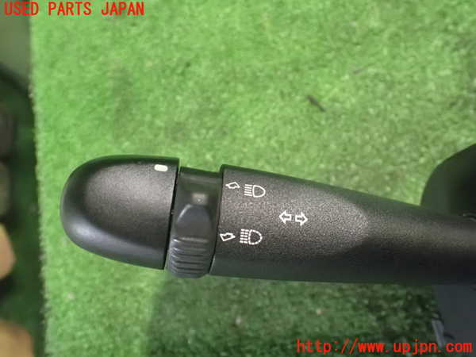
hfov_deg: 60.0
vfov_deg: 46.8
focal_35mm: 30
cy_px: 178
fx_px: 413
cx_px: 238
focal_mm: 5.4
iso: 1600
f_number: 2.3
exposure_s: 1/25
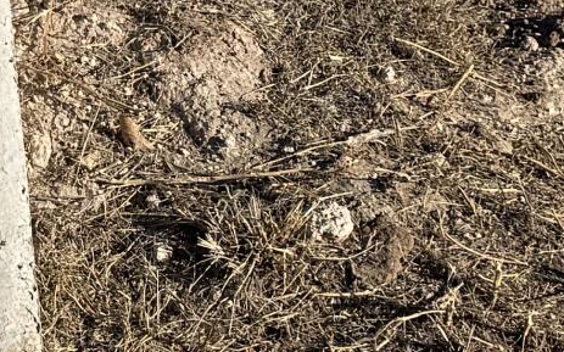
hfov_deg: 11.8
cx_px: -426
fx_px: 2535
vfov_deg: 7.9
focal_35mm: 165
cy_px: 22
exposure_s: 1/5319
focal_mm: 6.76
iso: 80
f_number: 1.78
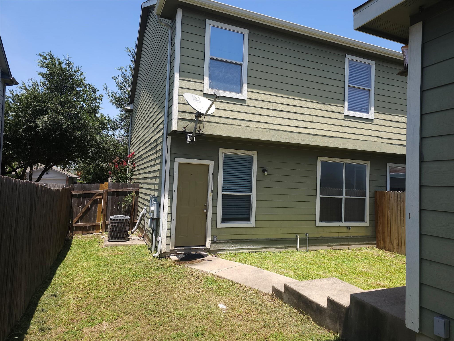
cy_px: 170
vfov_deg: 58.9
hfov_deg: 73.9
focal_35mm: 23
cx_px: 227
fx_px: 302
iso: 10
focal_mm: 6.3
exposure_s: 1/331
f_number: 1.7
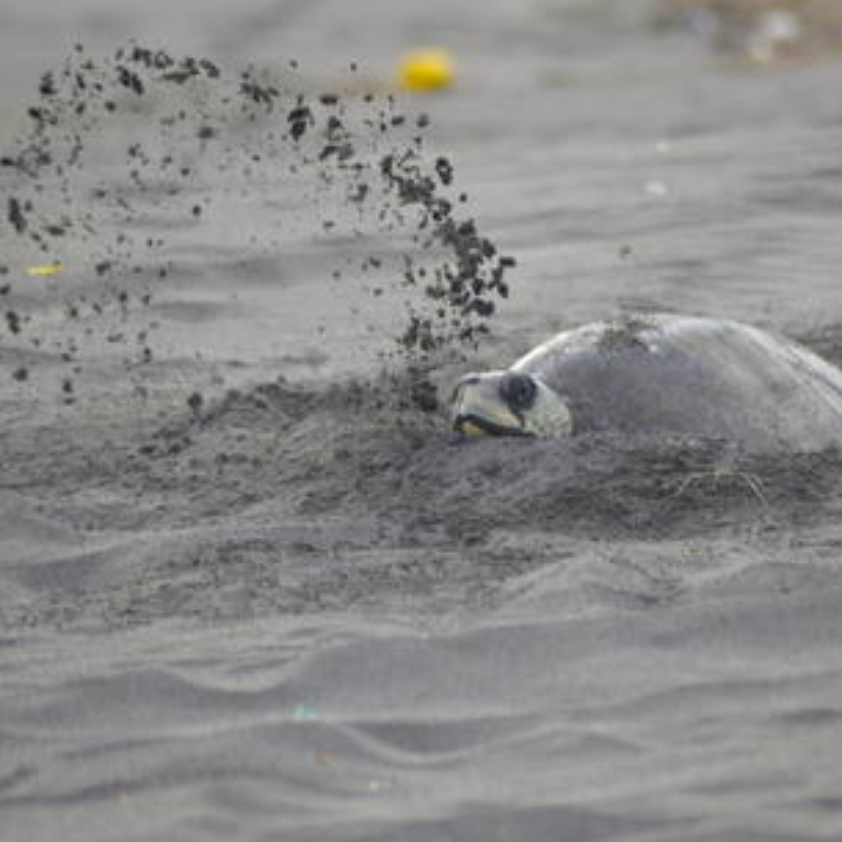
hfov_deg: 4.2
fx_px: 11503
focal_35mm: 418
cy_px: 384
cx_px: 508
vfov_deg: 4.2
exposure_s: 1/500
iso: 800
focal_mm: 300
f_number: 5.6
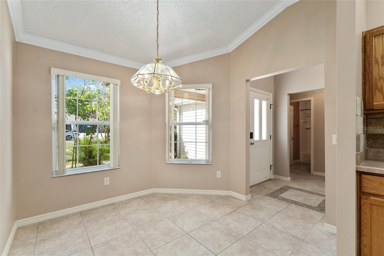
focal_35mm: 16
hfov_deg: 96.7
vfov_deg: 73.7
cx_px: 192
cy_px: 128
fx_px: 171
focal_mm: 16
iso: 400
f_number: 7.1
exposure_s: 1/30
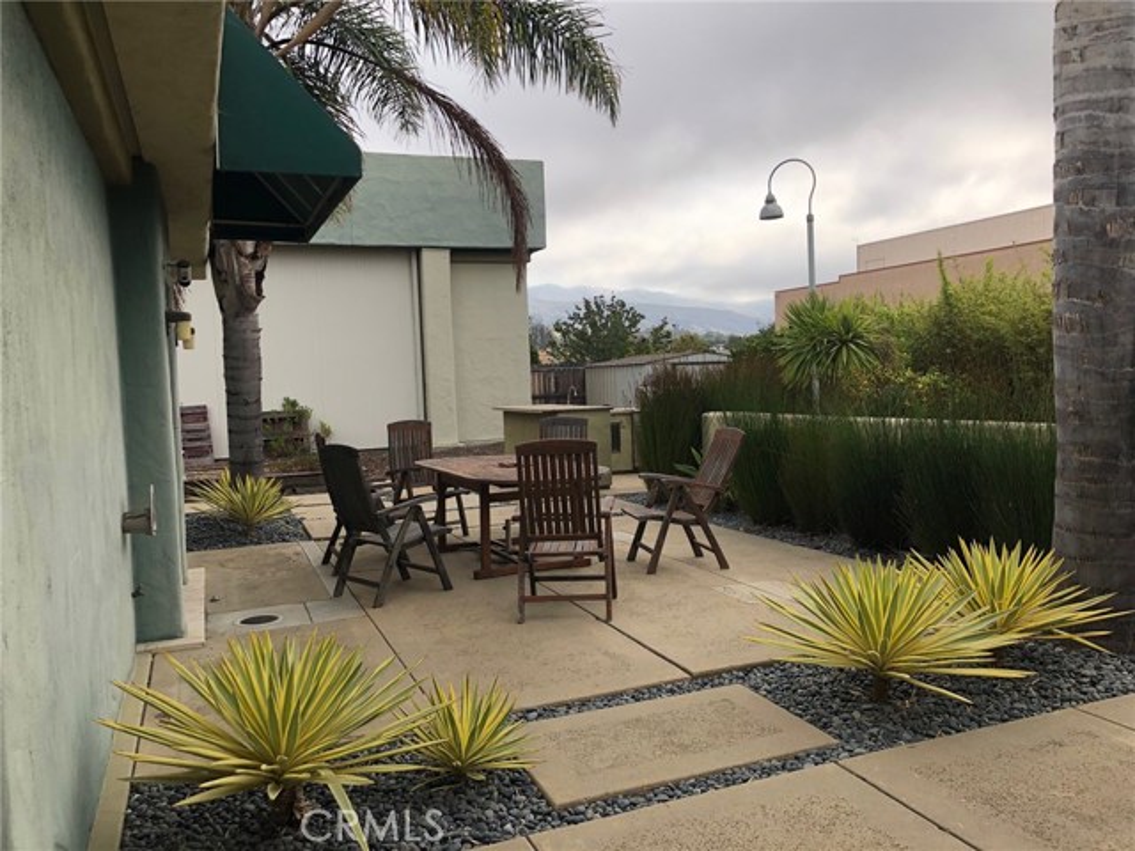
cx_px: 568
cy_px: 426
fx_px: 918
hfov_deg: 63.4
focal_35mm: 28
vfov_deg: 49.7
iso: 20
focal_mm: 4
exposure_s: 1/1104
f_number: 1.8
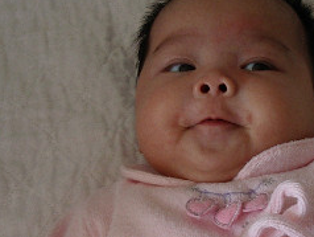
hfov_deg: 19.1
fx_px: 926
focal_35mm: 102
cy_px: 193
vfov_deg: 14.4
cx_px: 228
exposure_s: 1/60
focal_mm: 5.8
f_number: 2.6
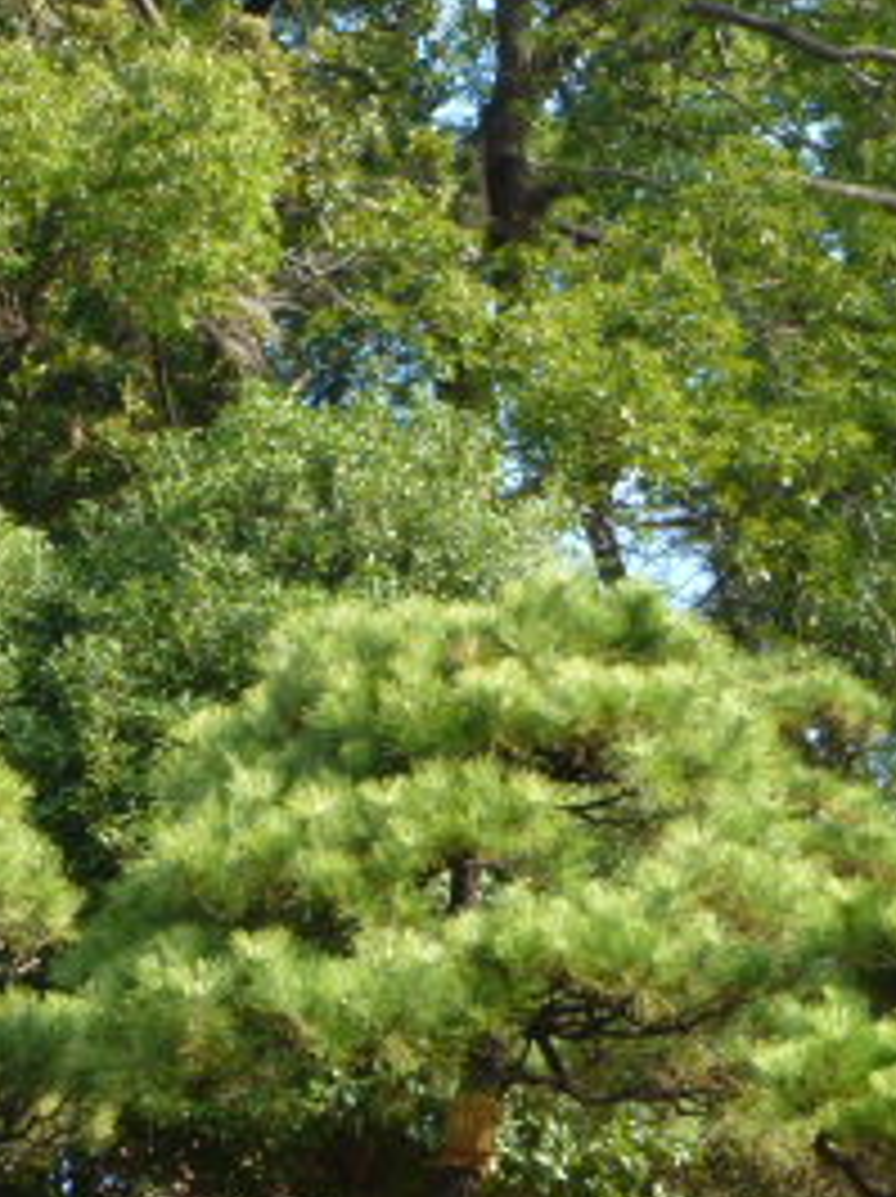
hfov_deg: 10.1
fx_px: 5081
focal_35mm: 147
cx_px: 266
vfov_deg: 13.4
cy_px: 572
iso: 80
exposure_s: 1/80
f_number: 4.6
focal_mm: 10.8
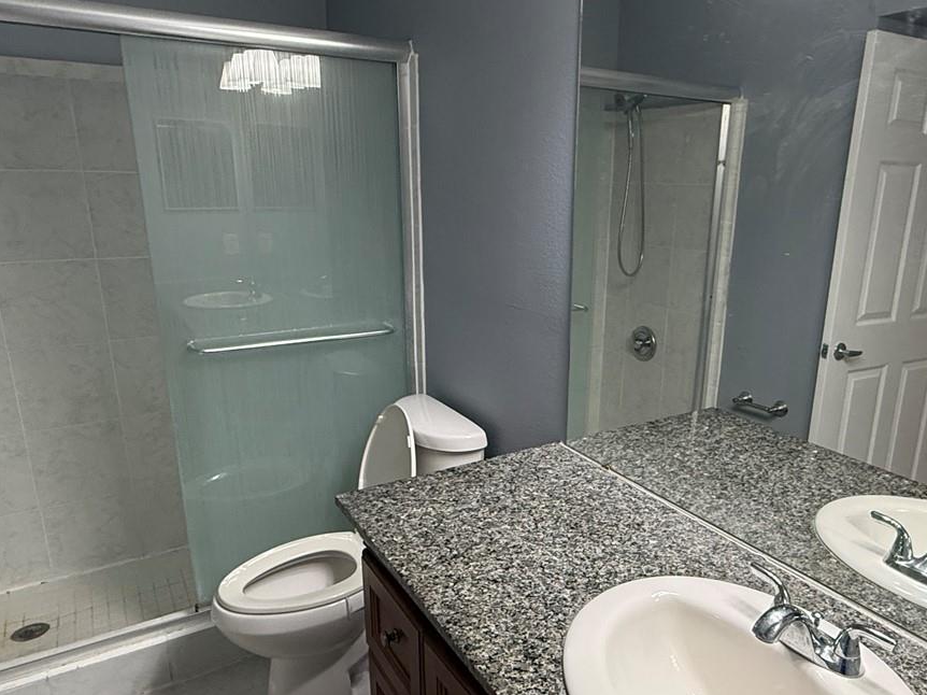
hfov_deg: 67.0
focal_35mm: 26
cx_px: 531
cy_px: 370
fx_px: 696
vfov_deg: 53.0
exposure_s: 1/120
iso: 320
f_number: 2.2
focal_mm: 2.22
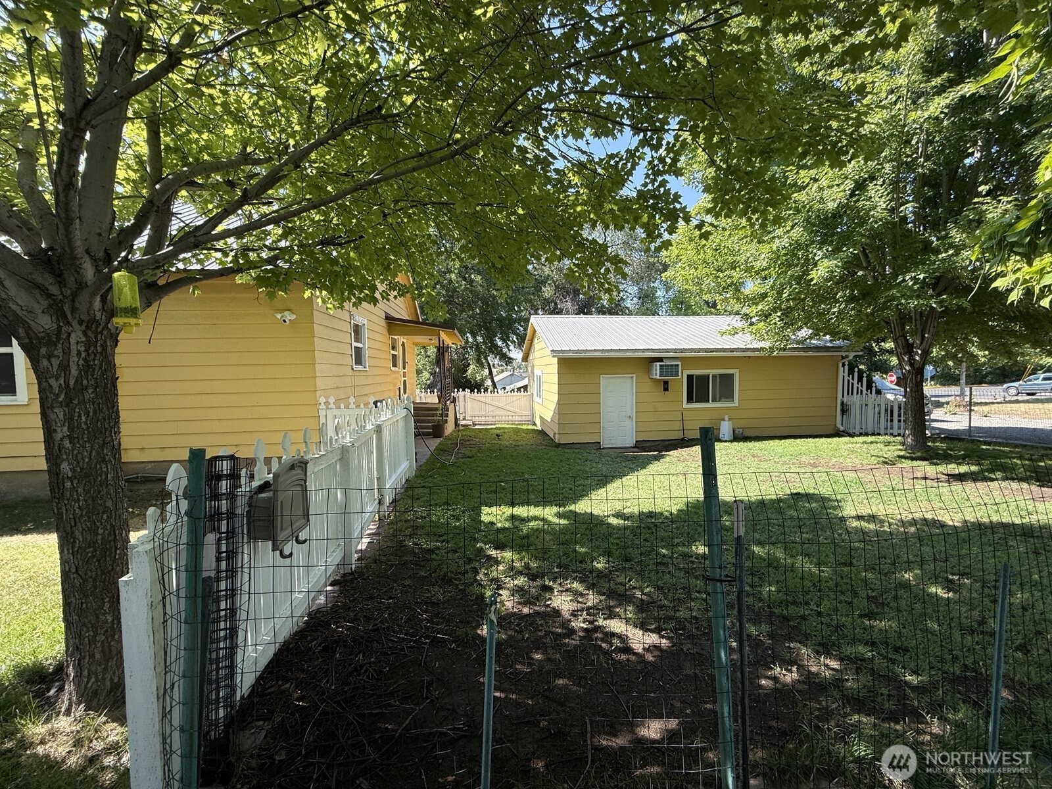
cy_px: 394
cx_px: 526
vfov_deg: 85.7
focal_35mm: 14
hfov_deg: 102.1
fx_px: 425
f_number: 2.2
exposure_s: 1/531
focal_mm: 2.22
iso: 64
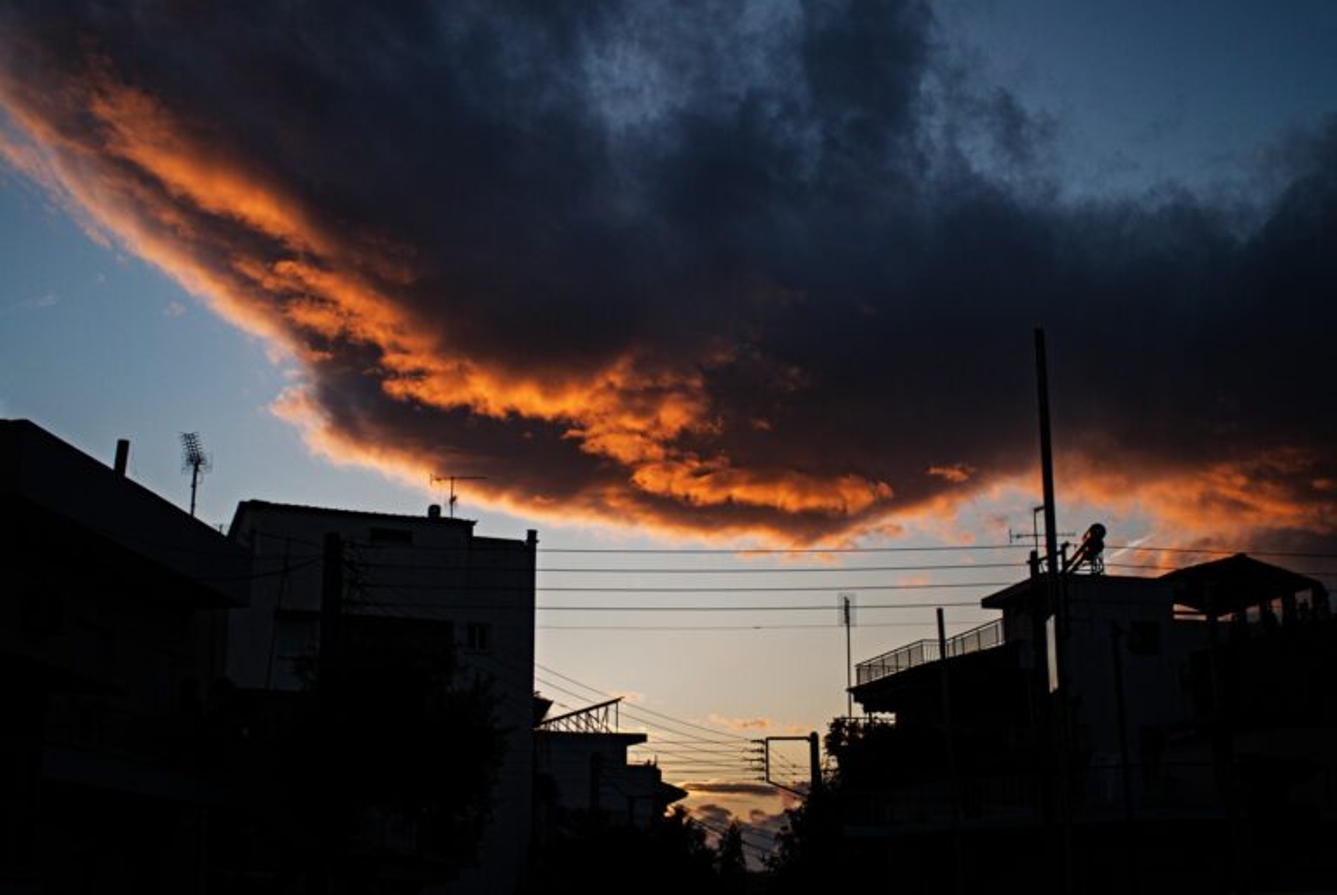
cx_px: 668
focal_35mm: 42
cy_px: 448
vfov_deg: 32.0
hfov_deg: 46.4
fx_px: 1562
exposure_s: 1/640
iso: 160
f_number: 2.8
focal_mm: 28
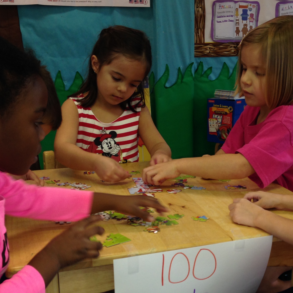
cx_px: 181
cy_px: 177
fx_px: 546
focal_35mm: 57
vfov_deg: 30.0
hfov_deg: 29.9
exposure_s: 1/25
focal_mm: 4.12
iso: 50
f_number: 2.4
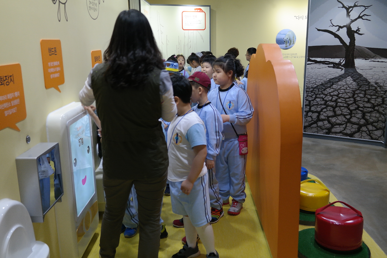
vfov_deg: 40.0
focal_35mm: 33
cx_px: 194
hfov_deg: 57.2
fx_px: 355
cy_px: 129
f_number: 3.5
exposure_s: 1/40
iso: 400
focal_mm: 22
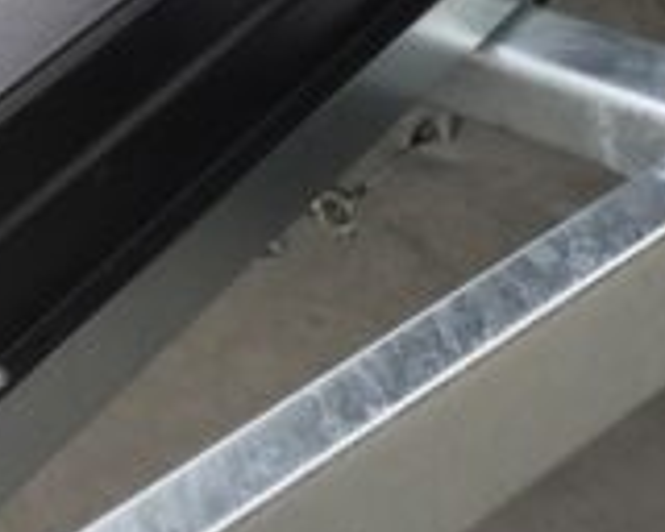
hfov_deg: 18.1
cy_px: 25
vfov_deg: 14.3
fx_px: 2086
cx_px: 382
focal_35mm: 106
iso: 32
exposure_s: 1/293
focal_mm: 4.15
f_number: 2.2
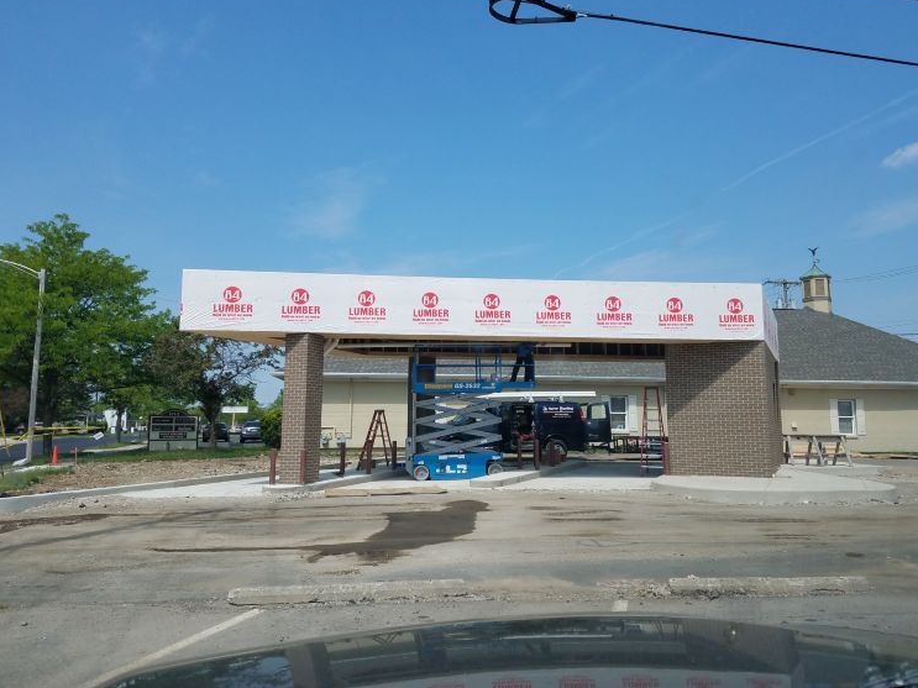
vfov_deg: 49.7
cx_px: 472
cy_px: 320
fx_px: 742
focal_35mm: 28
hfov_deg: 63.4
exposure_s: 1/1832
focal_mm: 4.2
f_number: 1.7
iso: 40
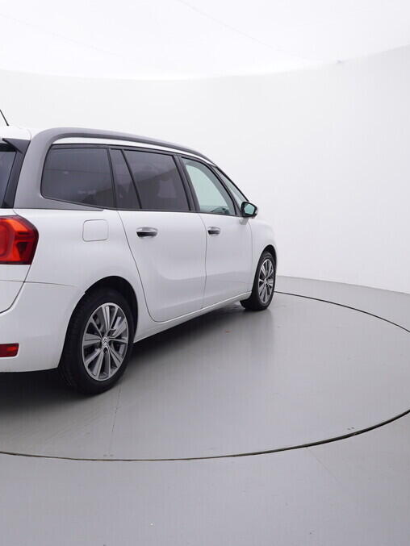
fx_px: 517
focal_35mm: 33
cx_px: 136
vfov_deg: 55.7
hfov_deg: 42.7
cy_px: 275
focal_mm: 15
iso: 200
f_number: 5
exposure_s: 1/80
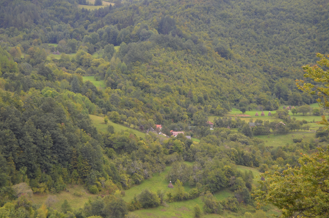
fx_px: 711
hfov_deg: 26.0
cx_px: 169
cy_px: 118
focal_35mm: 78
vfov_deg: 17.4
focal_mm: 48
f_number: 6.7
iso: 200
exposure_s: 1/180
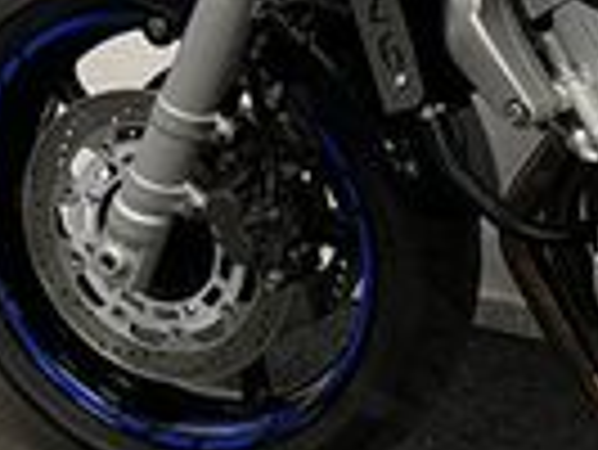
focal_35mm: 125
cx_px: 1115
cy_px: -9
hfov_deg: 13.8
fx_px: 2161
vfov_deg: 11.7
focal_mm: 5.1
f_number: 1.6
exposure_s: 1/50
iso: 80
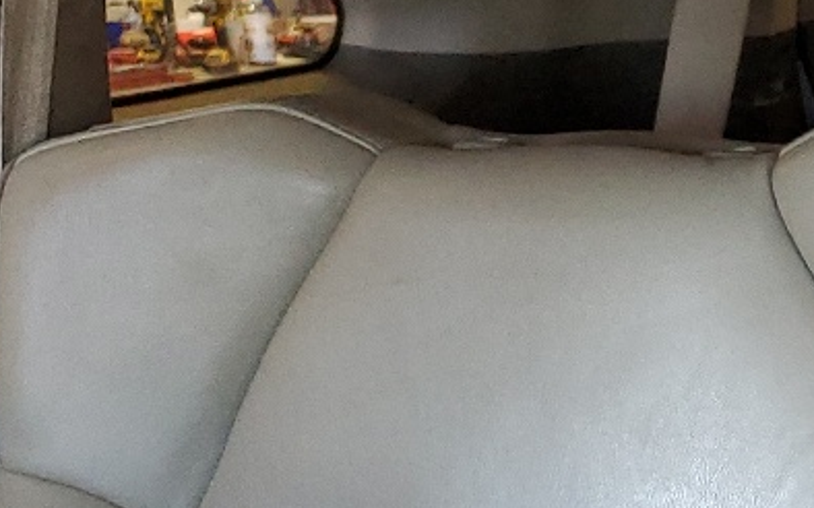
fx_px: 2484
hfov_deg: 16.3
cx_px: 1361
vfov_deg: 11.2
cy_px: 795
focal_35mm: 112
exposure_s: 1/60.2
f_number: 1.5
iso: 174
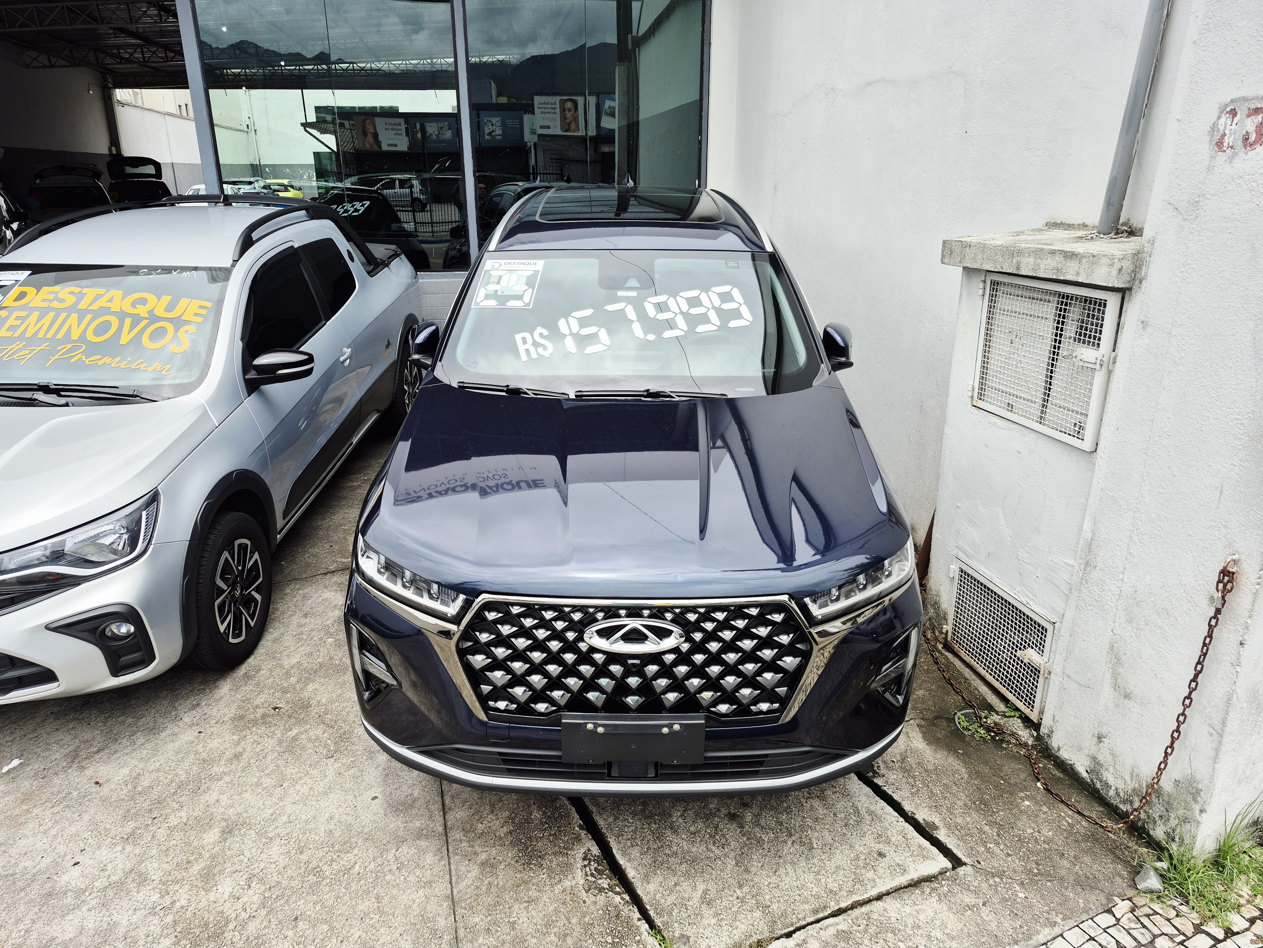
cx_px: 632
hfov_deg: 73.9
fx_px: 839
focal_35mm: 23
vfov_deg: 58.9
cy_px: 474
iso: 25
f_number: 1.8
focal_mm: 5.4
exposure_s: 1/1492
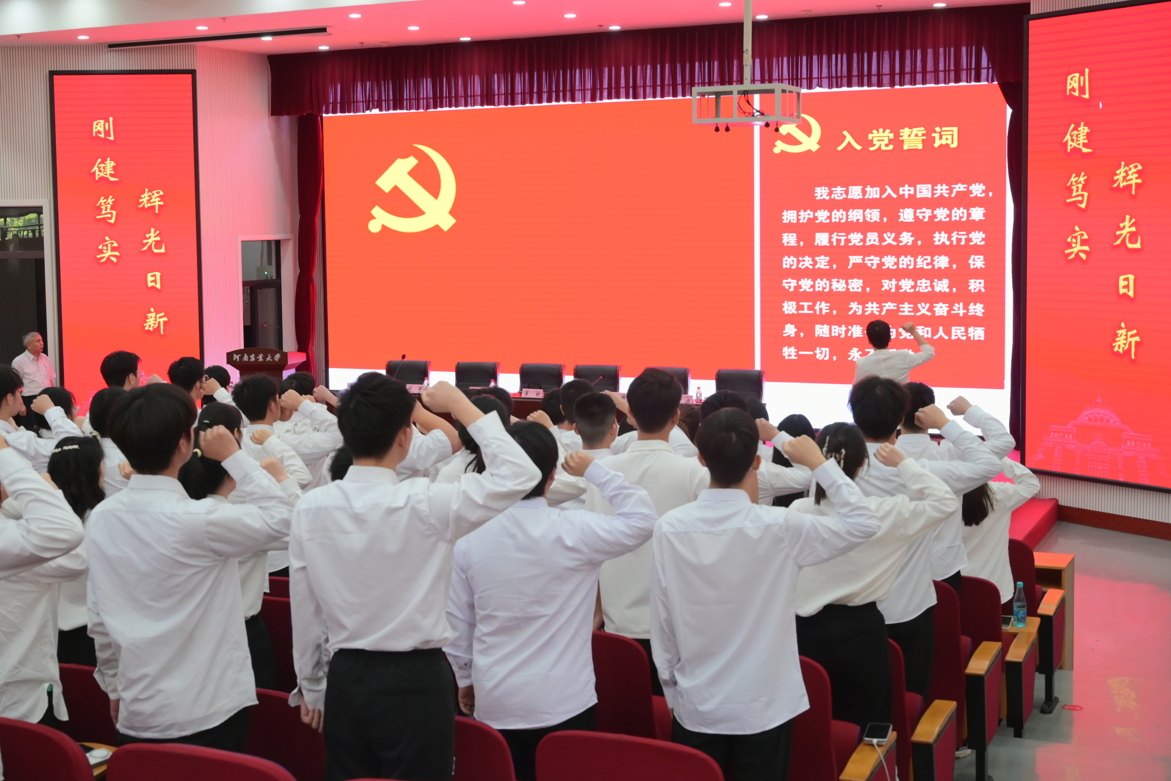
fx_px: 1366
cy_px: 387
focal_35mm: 42
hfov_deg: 46.4
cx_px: 595
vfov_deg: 31.9
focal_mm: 41
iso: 3200
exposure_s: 1/160
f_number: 6.3
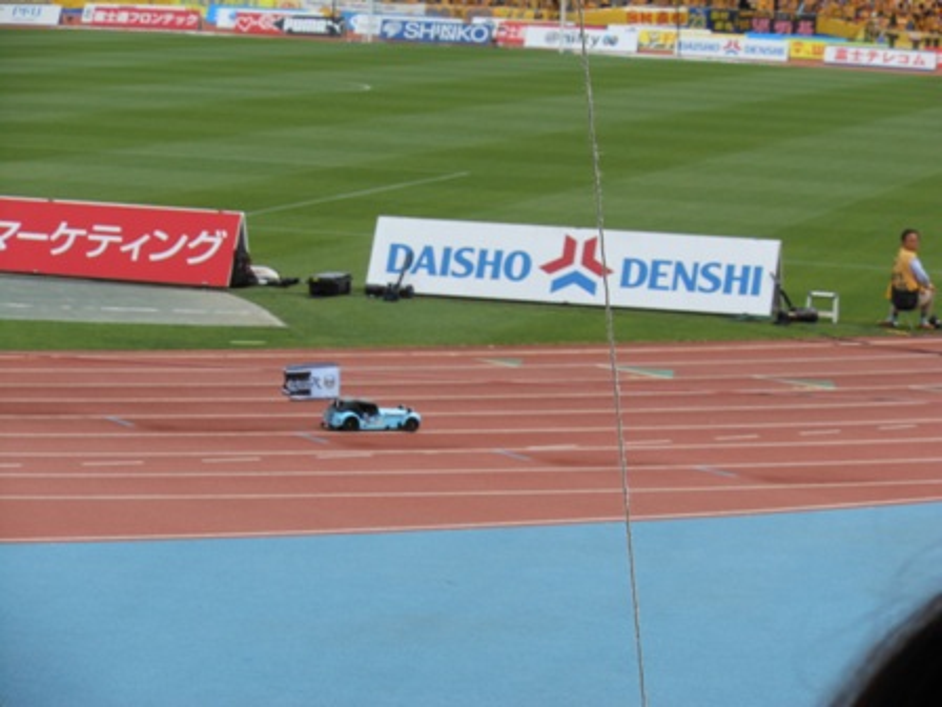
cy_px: 354
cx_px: 471
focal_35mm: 166
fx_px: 4517
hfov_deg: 11.9
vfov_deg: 8.9
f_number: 5.5
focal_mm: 29.8
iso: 80
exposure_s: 1/320
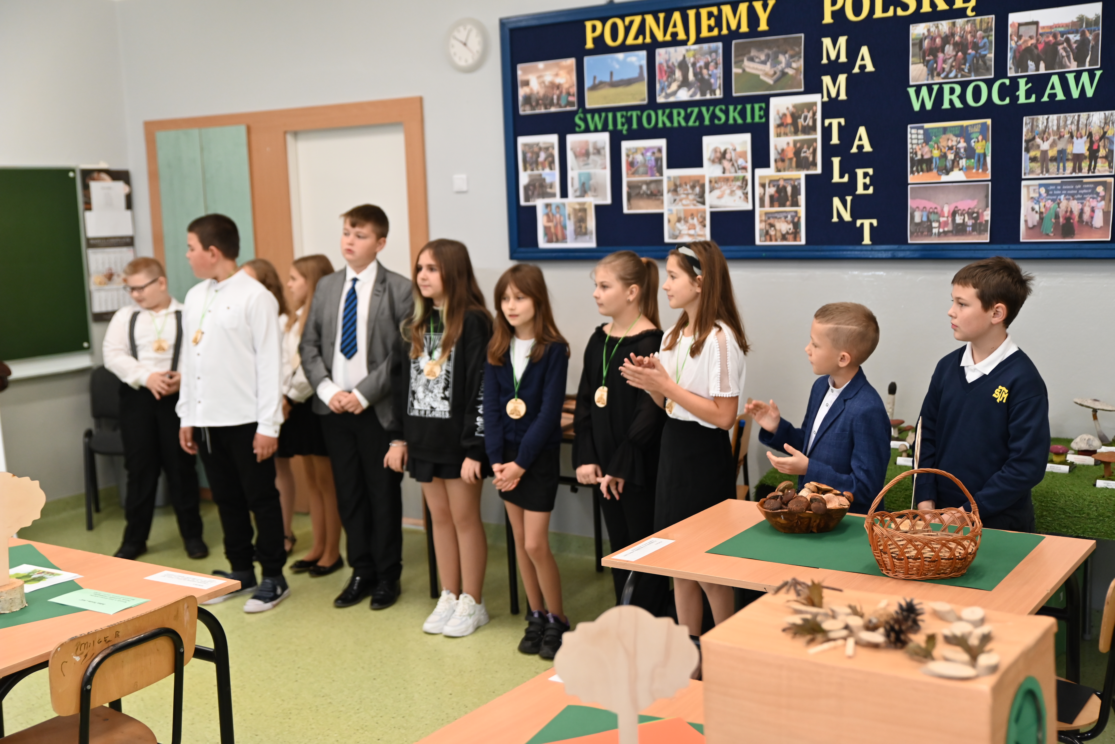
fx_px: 1301
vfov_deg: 31.9
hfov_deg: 46.4
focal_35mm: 42
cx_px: 558
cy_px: 372
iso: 1100
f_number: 2.8
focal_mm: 42
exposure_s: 1/125
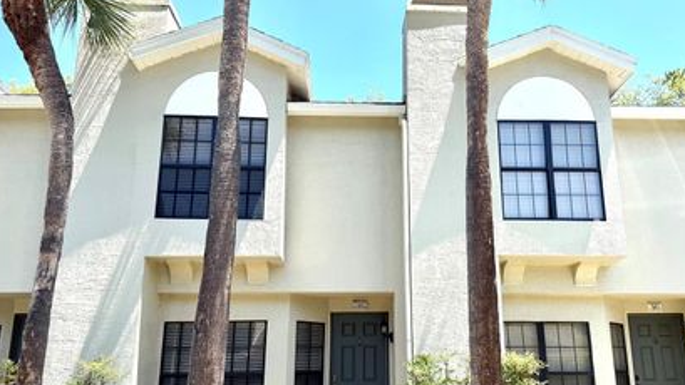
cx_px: 375
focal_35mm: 32
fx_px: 581
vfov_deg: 36.6
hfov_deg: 60.9
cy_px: 220
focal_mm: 6.76
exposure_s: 1/2110
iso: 80
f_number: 1.78
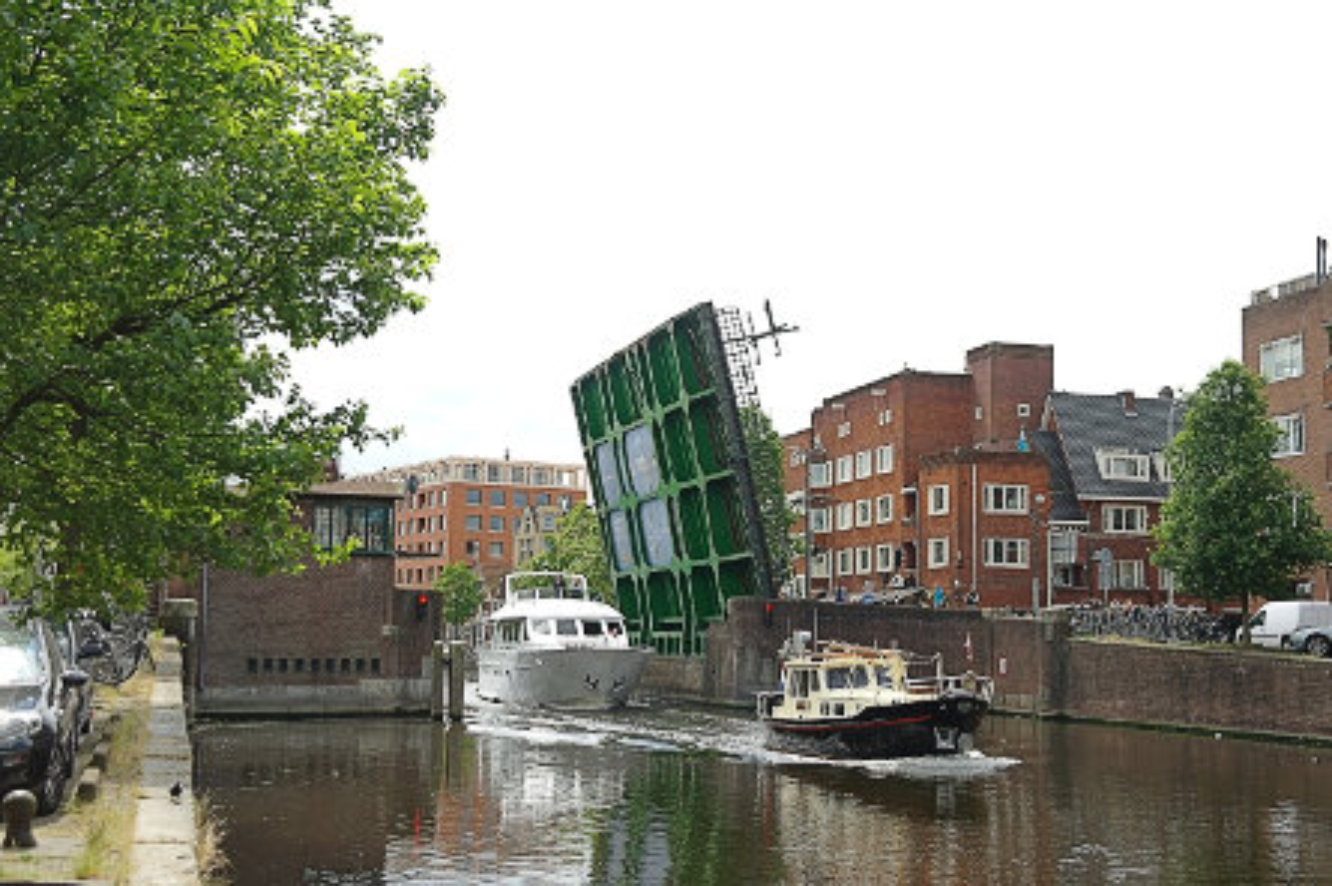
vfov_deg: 29.2
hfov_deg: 42.8
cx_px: 666
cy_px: 443
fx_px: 1701
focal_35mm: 46
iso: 100
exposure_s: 1/180
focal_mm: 30
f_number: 5.6
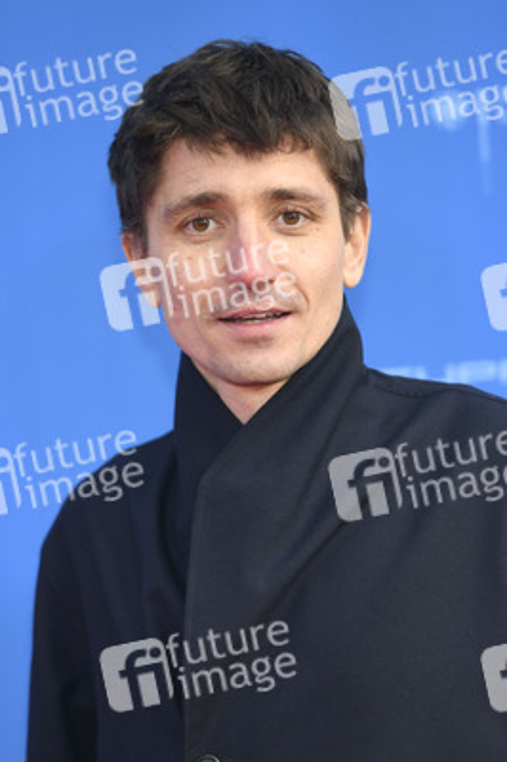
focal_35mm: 200
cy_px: 381
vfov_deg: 10.3
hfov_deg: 6.9
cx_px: 254
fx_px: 4232
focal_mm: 200
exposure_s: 1/800
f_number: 3.5
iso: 640
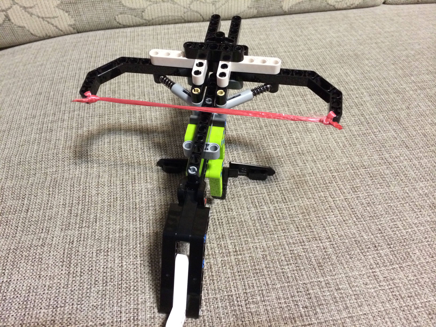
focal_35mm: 30
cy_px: 164
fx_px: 378
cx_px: 218
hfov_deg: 60.0
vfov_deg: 46.8
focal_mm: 4.12
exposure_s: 1/17
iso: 400
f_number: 2.2
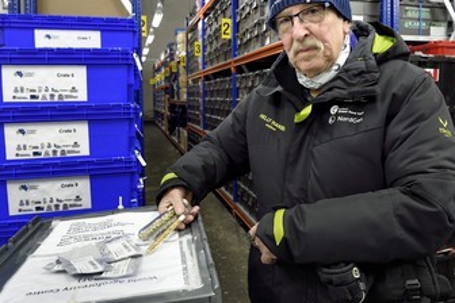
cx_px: 242
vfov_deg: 43.3
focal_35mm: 30
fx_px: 379
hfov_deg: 61.9
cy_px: 116
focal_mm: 24
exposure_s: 1/30
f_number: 6.3
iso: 1600
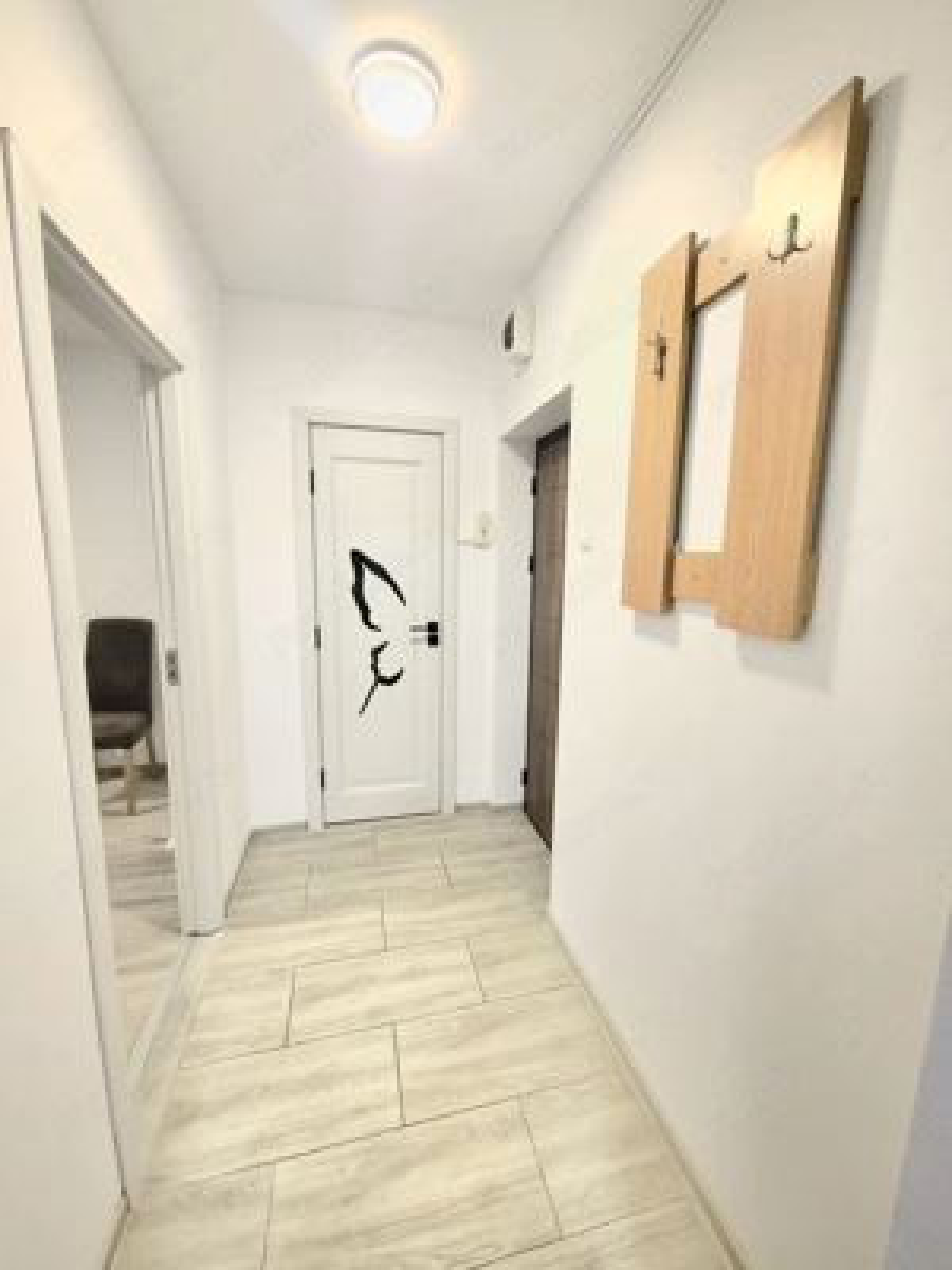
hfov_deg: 89.9
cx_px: 476
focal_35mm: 13
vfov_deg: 106.2
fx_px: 477
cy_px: 635
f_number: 2.2
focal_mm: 2.2
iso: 100
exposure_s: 1/50
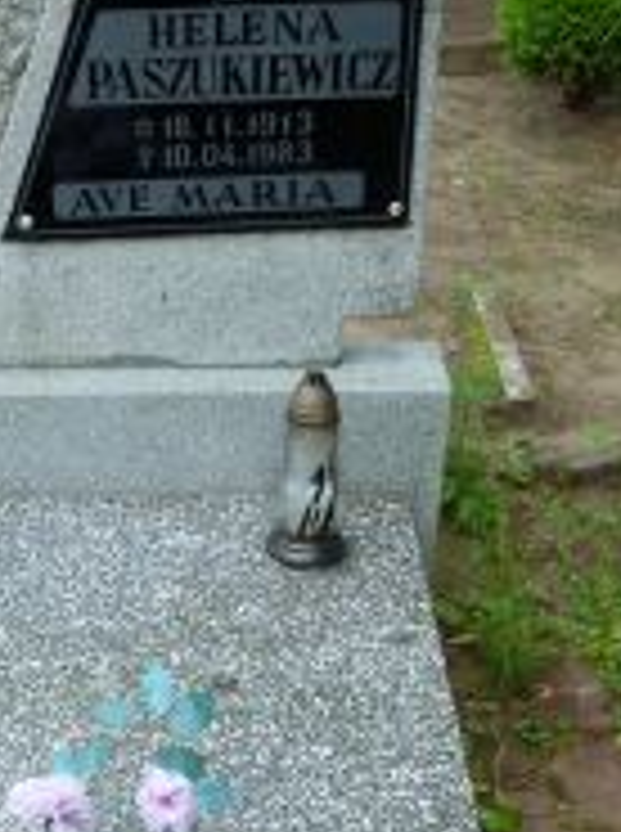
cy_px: 688
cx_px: 72
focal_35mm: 65
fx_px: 1560
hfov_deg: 22.0
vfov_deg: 29.1
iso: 160
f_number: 3.3
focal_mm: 4.1
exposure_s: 1/100
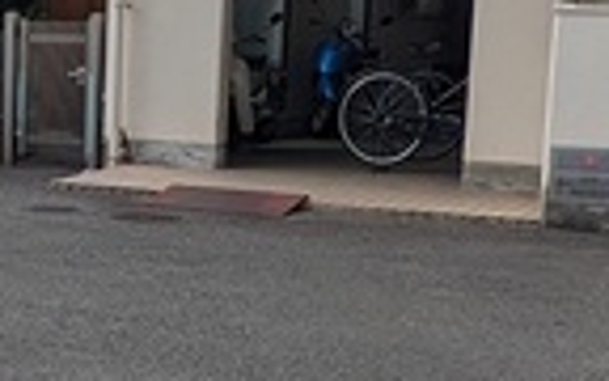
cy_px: 279
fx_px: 1643
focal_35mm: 99
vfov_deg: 13.2
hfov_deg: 20.3
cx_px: -2
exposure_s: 1/1414
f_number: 2.2
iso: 42
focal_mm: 1.83
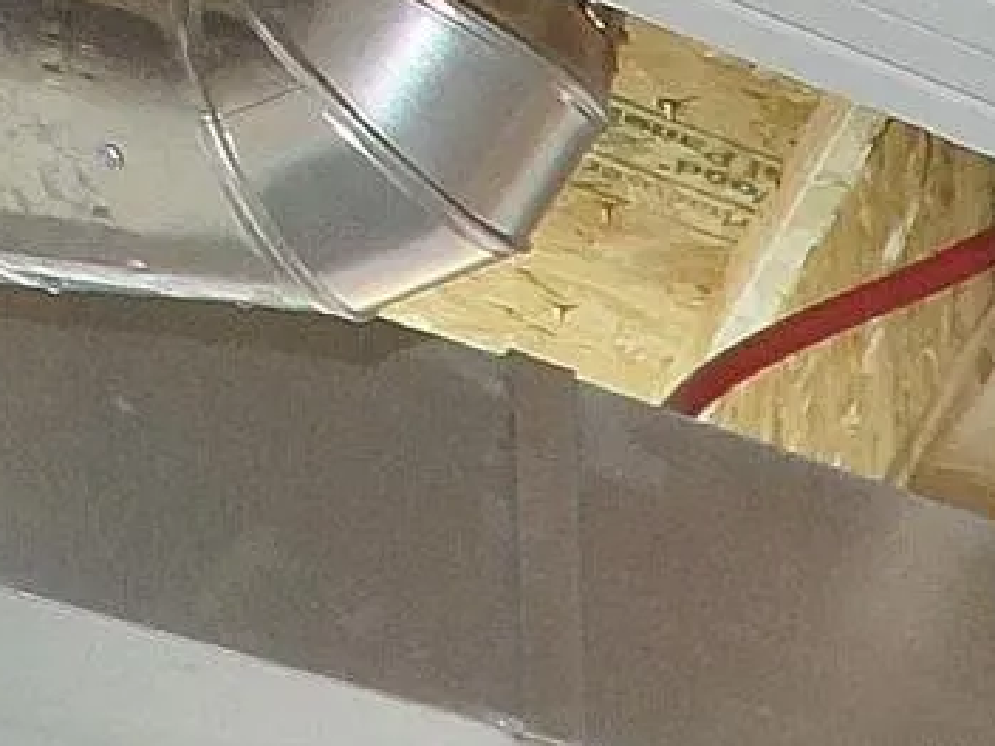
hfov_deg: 7.9
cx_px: 4039
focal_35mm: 151
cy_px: 2830
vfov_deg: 7.5
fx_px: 4340
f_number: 8
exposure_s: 1/2.5
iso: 400
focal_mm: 12
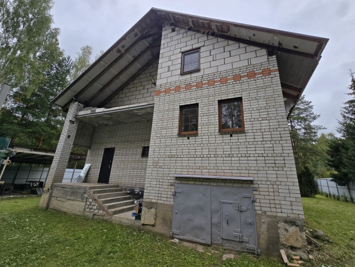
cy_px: 124
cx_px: 190
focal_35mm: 14
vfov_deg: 85.6
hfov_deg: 101.9
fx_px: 144
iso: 50
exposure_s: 1/1053
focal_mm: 2.2
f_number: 2.2
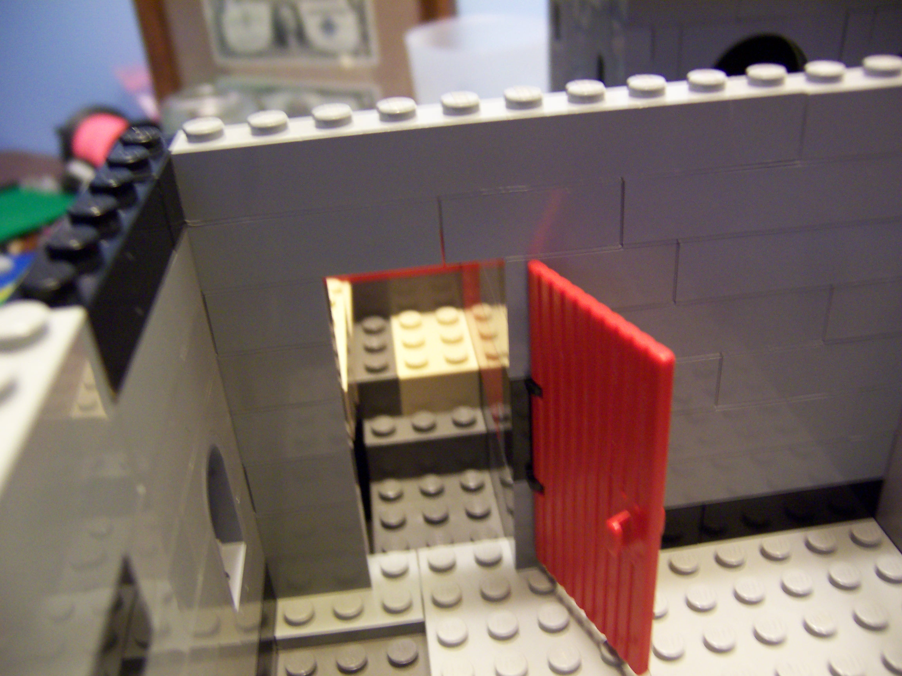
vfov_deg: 42.9
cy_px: 338
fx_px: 860
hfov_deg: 55.4
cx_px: 451
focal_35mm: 33
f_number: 2.8
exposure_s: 1/8
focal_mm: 5.5
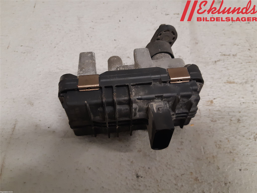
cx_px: 128
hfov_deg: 67.3
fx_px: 193
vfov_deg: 53.1
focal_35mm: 26
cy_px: 96
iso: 200
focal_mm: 3.93
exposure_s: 1/50
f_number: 1.7
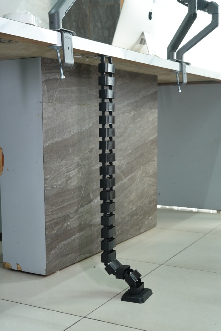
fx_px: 460
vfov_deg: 39.6
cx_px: 110
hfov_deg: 27.0
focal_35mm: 50
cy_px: 166
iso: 2500
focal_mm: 50
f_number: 8
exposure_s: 1/60
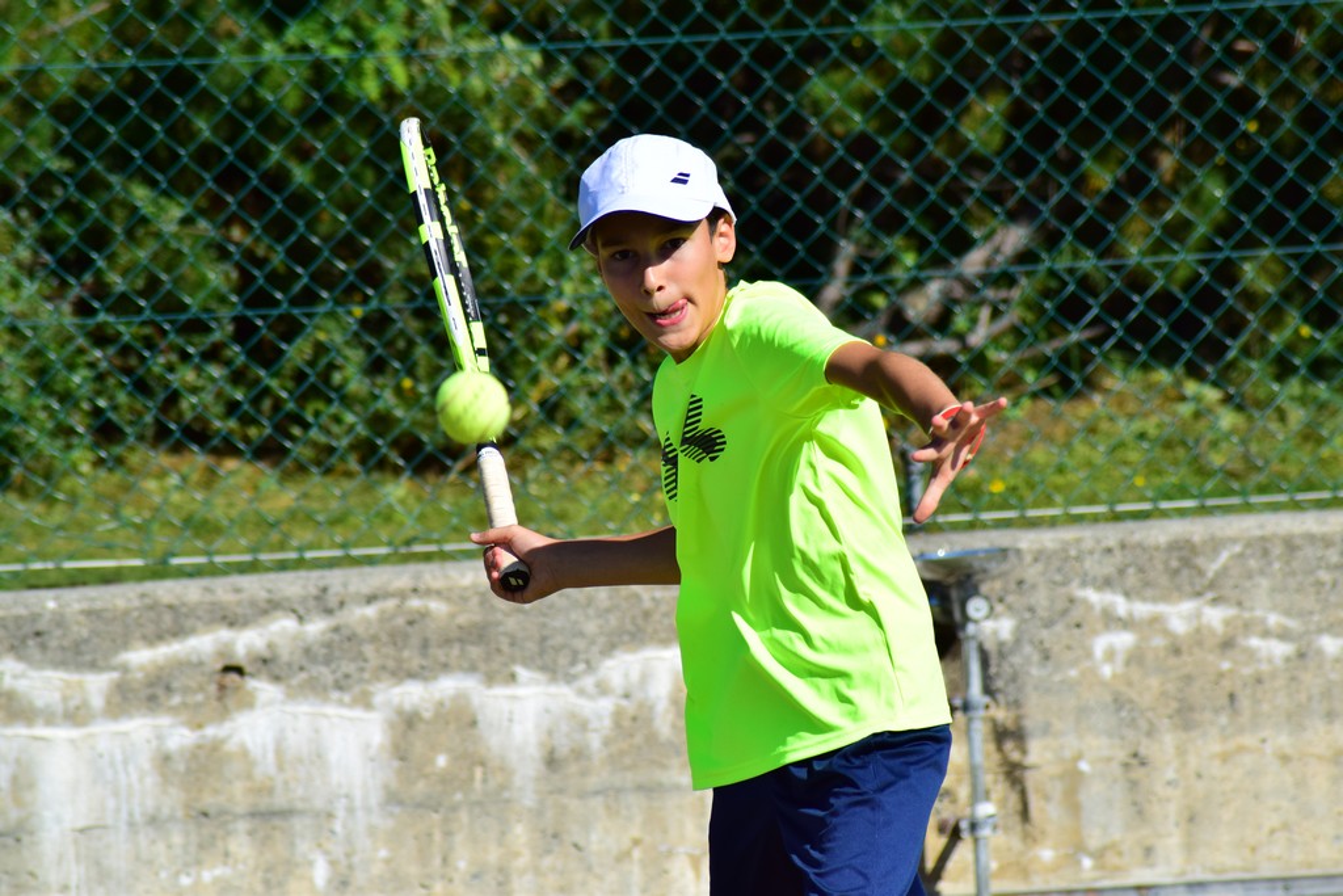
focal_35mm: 420
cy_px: 448
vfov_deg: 3.3
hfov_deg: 4.9
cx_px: 672
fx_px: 15669
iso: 400
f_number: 10
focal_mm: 280
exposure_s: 1/1250
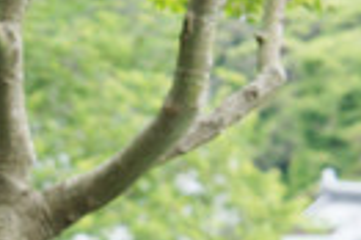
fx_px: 2270
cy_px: 378
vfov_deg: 6.0
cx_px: -198
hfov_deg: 8.8
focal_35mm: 227
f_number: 5
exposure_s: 1/160
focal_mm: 45
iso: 200
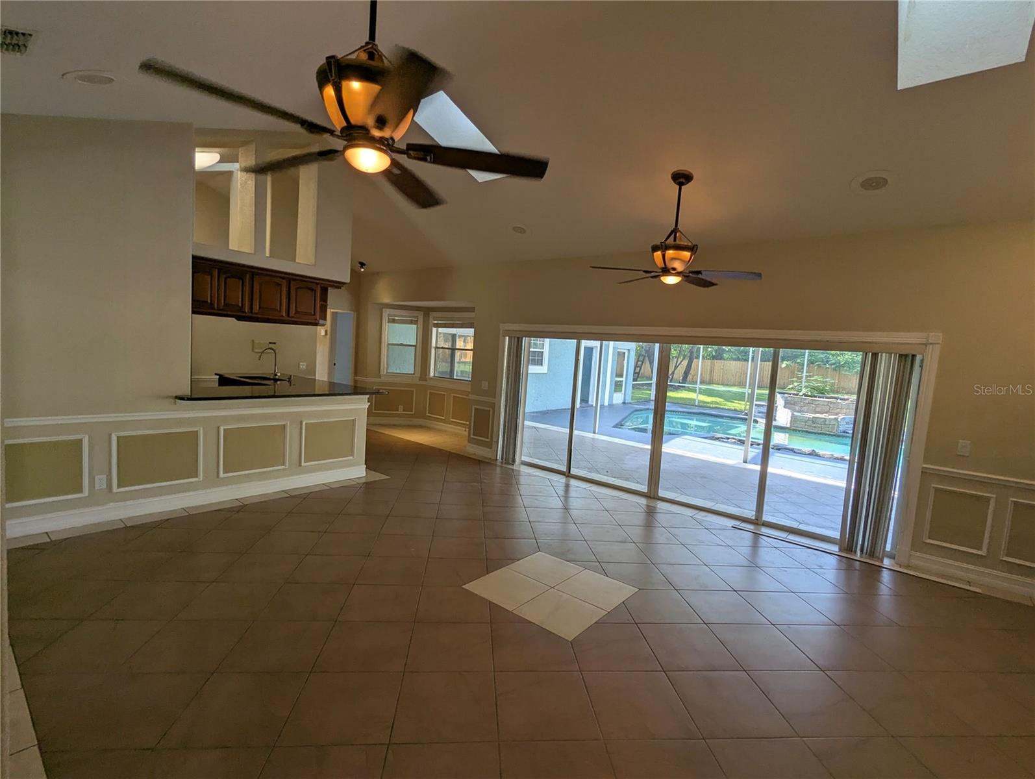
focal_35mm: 16
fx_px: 479
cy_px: 390
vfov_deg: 78.2
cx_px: 518
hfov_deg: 94.4
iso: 49
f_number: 2.2
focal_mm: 2.35
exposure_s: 1/121
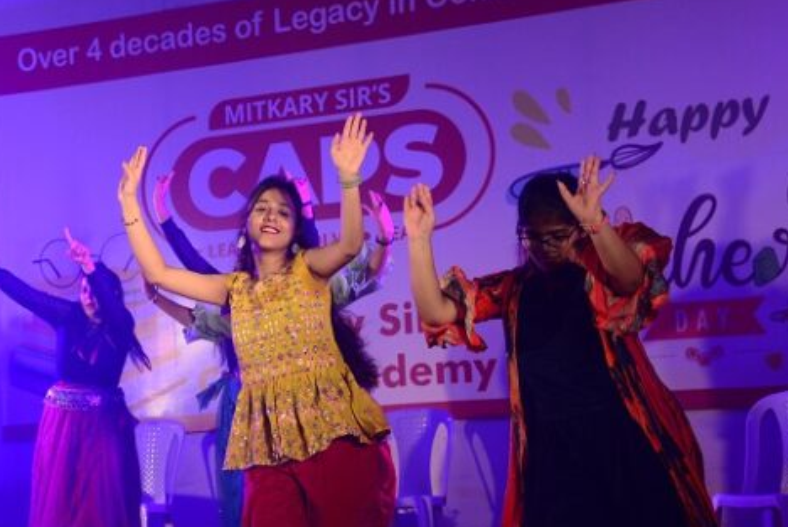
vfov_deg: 16.6
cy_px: 373
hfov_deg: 24.6
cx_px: 232
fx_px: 1797
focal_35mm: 82
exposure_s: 1/400
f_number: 4
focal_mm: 50
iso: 1600
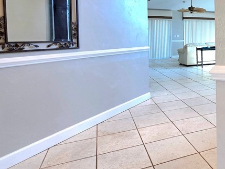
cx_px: 211
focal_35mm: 31
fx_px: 202
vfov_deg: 44.4
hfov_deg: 50.2
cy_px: 49
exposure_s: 1/120
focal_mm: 2.2
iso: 250
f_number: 1.9
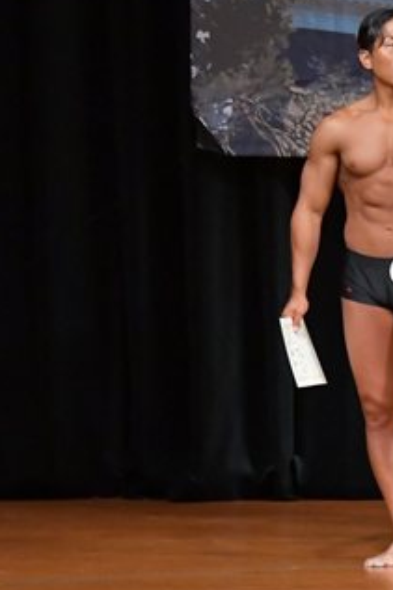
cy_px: 275
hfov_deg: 2.8
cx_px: 567
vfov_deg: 4.2
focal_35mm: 494
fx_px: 8097
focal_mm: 135
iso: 6400
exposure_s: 1/400
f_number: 5.6
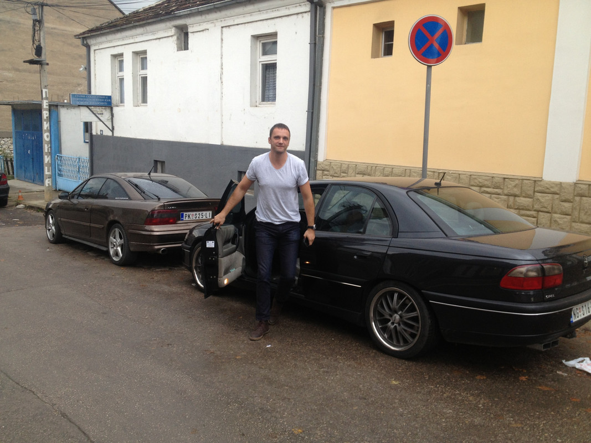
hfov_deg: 52.6
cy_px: 222
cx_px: 296
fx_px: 597
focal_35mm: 35
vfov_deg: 40.7
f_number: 2.4
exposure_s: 1/40
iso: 64
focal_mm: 4.28
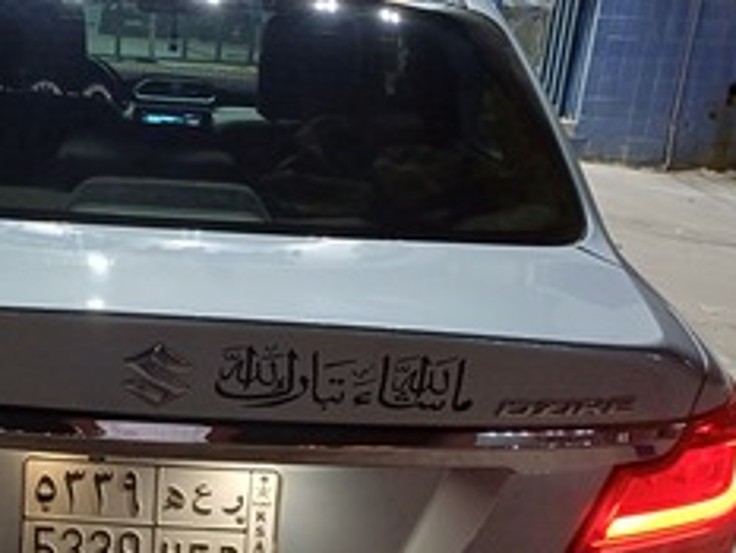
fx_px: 1042
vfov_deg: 29.4
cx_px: 134
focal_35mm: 49
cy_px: 387
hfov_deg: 37.3
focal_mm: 4.65
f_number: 1.8
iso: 320
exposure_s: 1/30
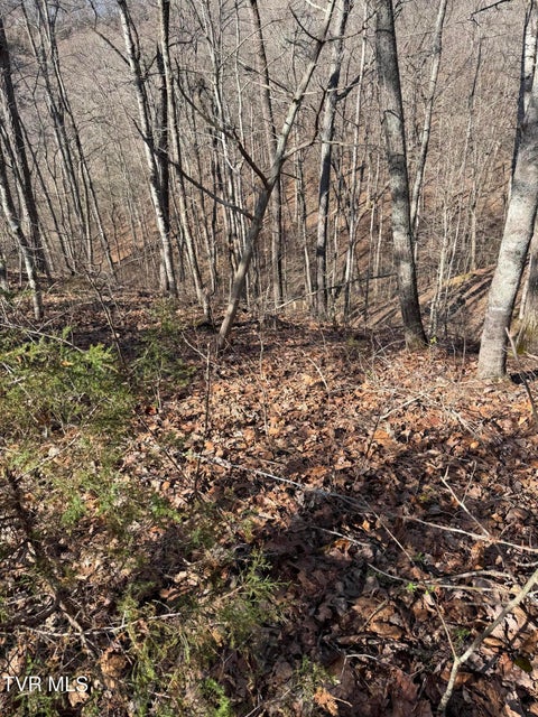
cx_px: 269
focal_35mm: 24
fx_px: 497
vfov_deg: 71.6
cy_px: 358
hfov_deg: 56.8
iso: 80
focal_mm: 6.76
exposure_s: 1/1250
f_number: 1.78
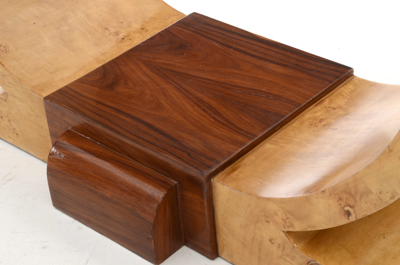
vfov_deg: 15.6
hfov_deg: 23.4
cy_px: 132
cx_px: 200
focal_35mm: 87
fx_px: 965
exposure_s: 1/125
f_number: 11
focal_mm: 58
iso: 200
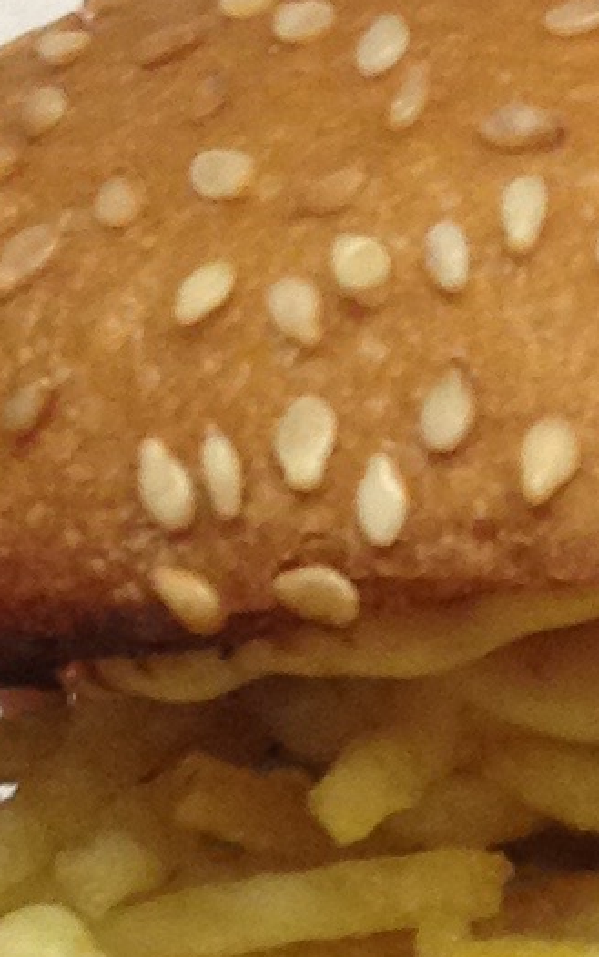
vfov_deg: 8.9
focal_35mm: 230
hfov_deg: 5.6
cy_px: 1332
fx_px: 6004
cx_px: 1225
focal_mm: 4.28
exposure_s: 1/20
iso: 100
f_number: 2.4
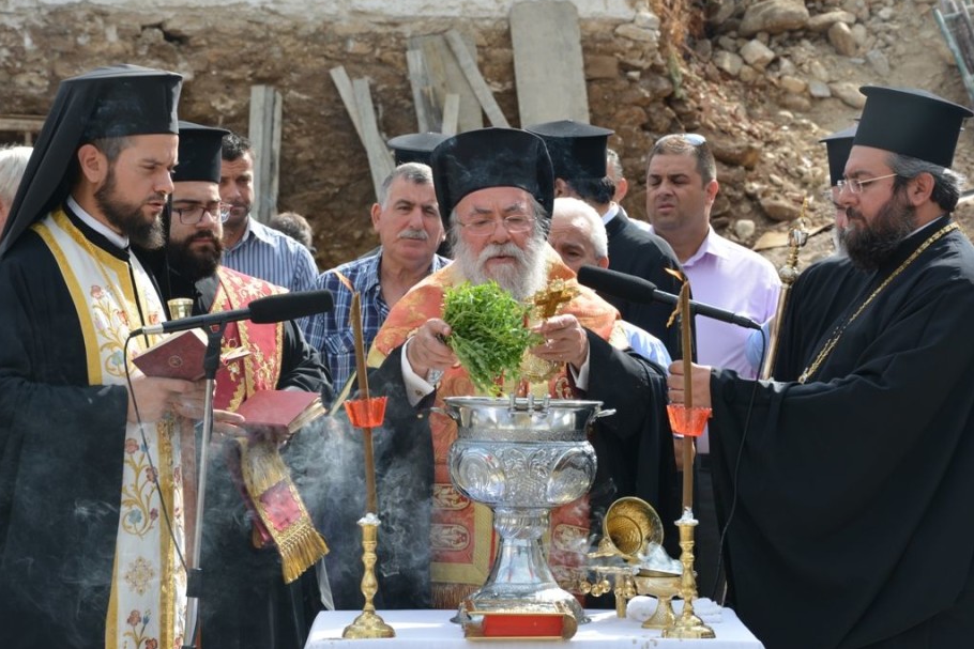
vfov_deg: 10.8
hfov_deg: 16.2
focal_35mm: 127
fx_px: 3425
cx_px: 496
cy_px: 308
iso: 180
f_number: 8
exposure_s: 1/250
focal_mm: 75
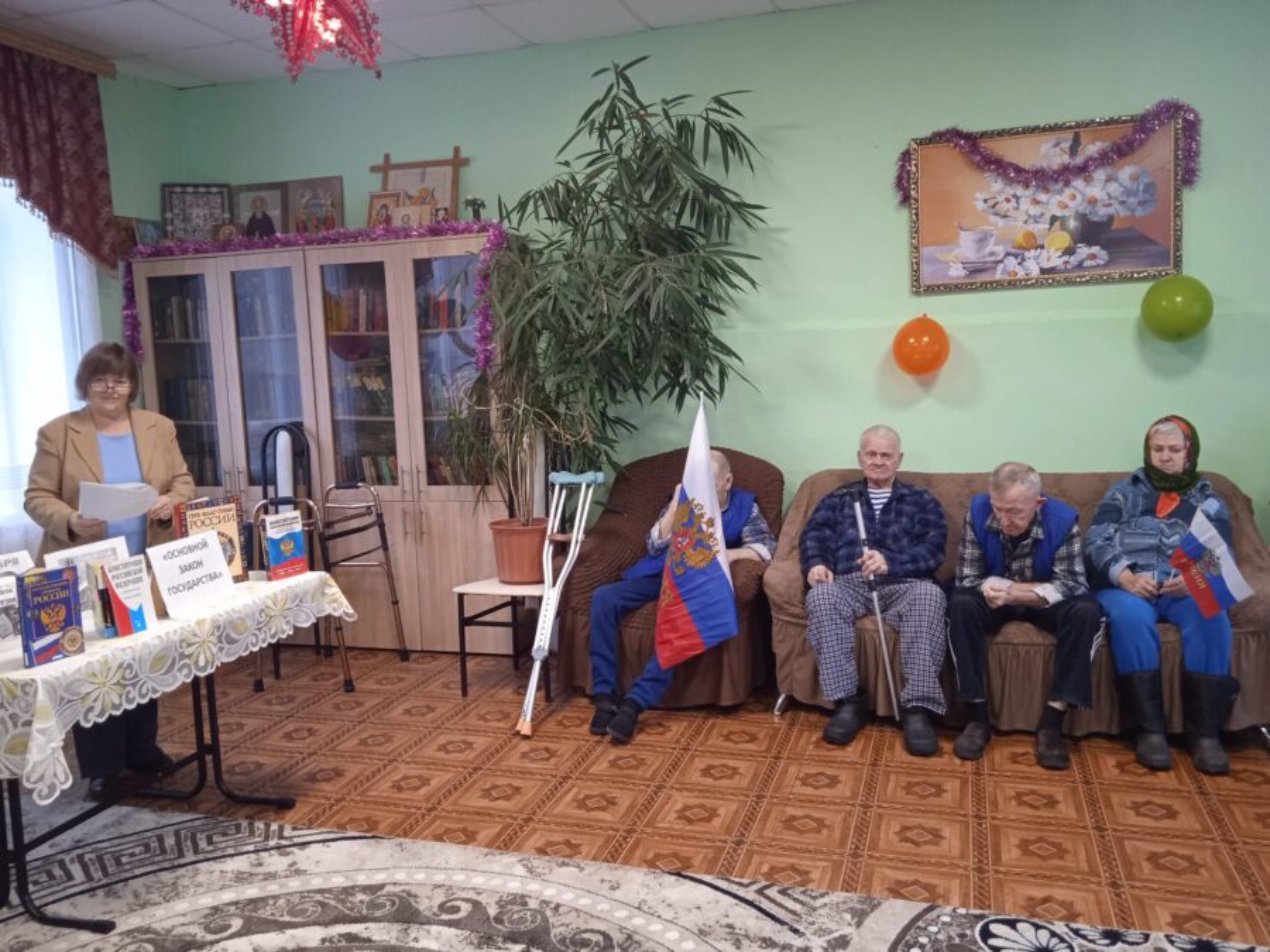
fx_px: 1027
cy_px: 476
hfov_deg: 63.4
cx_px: 635
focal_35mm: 28
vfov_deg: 49.7
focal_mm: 3.43
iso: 570
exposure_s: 1/25
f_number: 2.2
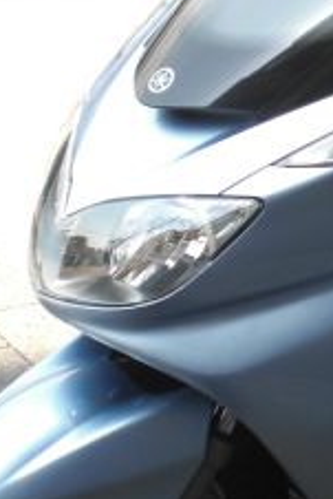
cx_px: 412
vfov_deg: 18.2
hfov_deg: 12.0
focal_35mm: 112
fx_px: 1552
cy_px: 283
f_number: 3.1
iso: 64
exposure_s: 1/160
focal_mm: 6.3
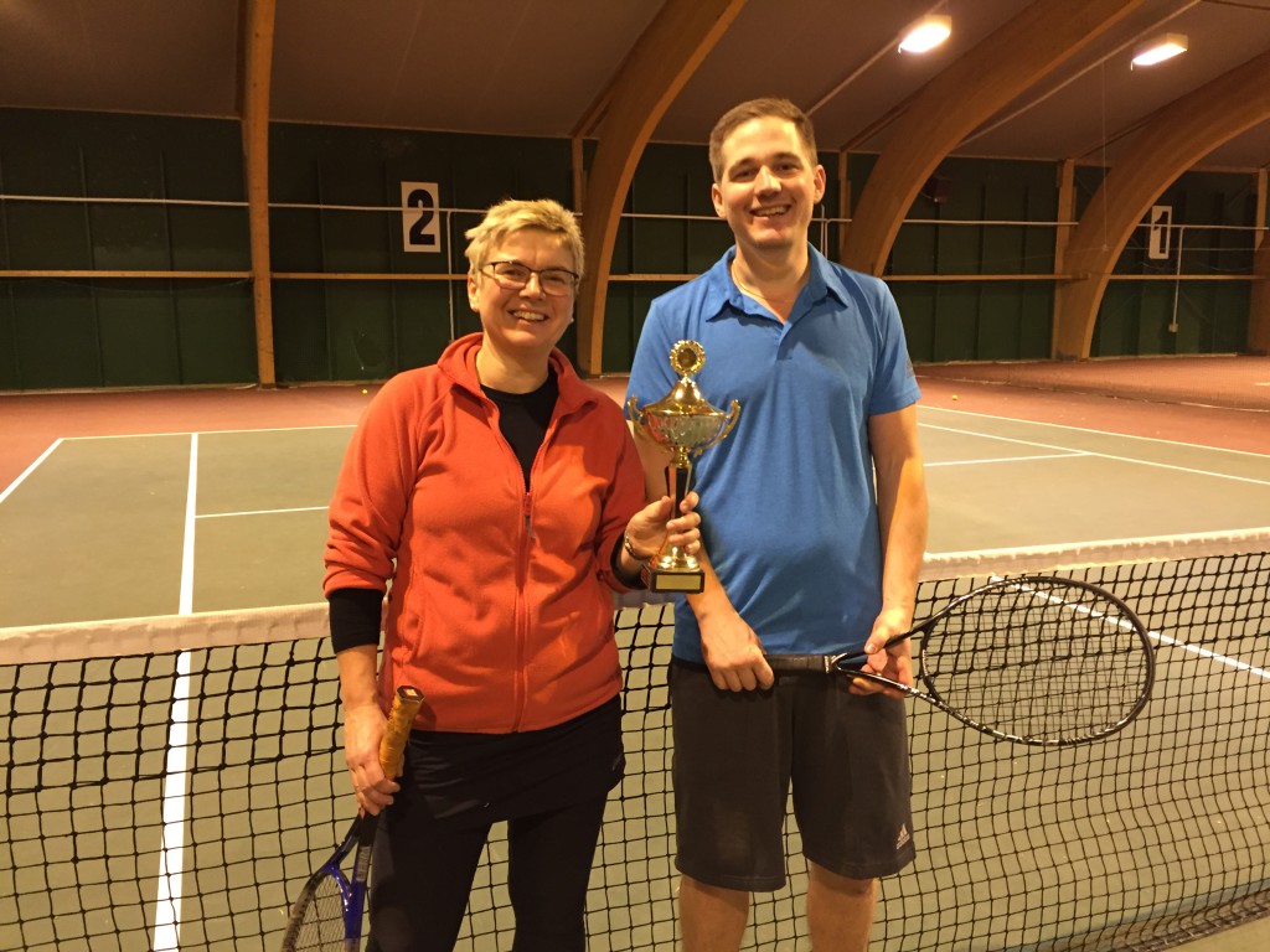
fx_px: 1064
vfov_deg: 48.2
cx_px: 635
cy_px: 476
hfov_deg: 61.7
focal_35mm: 29
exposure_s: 1/33
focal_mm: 4.15
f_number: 2.2
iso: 200
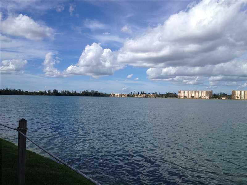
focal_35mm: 35
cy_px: 92
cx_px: 124
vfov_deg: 40.7
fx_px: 250
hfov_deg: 52.6
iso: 50
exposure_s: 1/3247
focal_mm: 4.28
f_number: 2.4
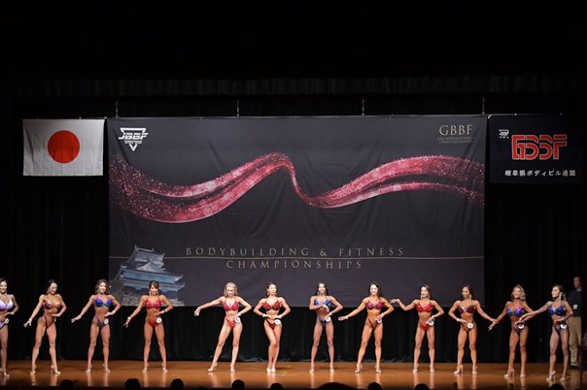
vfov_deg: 17.7
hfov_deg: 26.3
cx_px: 286
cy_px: 241
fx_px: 1255
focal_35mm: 77
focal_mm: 40
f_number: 5.6
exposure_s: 1/400
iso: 5000
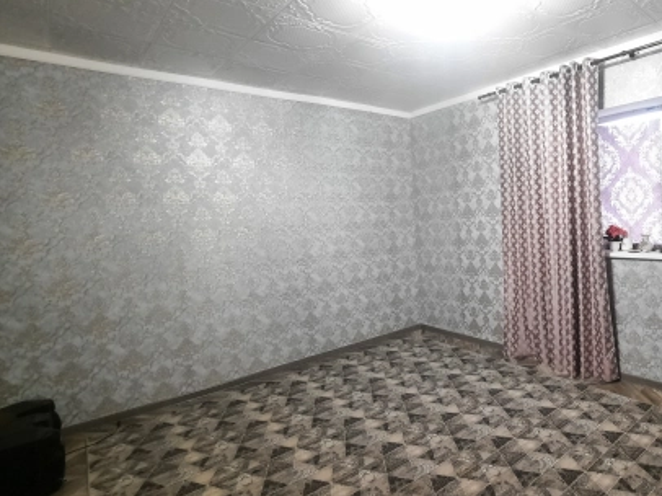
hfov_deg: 77.6
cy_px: 228
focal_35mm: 20
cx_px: 470
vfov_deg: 65.8
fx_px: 382
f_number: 2.2
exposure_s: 1/25
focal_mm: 1.74
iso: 400
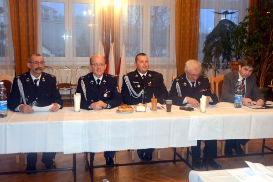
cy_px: 91
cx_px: 136
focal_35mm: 39
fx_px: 296
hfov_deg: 49.5
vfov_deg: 34.2
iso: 1600
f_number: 3.8
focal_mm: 26
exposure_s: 1/60
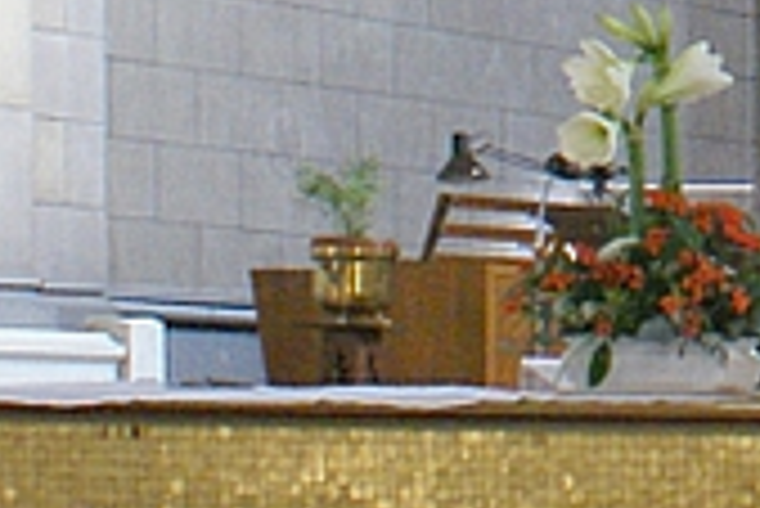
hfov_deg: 10.1
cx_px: 1376
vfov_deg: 6.8
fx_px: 4057
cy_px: -742
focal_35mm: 192
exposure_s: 1/50
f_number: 5
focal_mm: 18
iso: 800
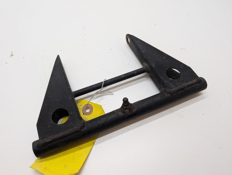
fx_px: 161
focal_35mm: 24
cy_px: 88
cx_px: 116
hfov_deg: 71.5
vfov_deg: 56.9
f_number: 1.68
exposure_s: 1/239
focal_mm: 6.9
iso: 294
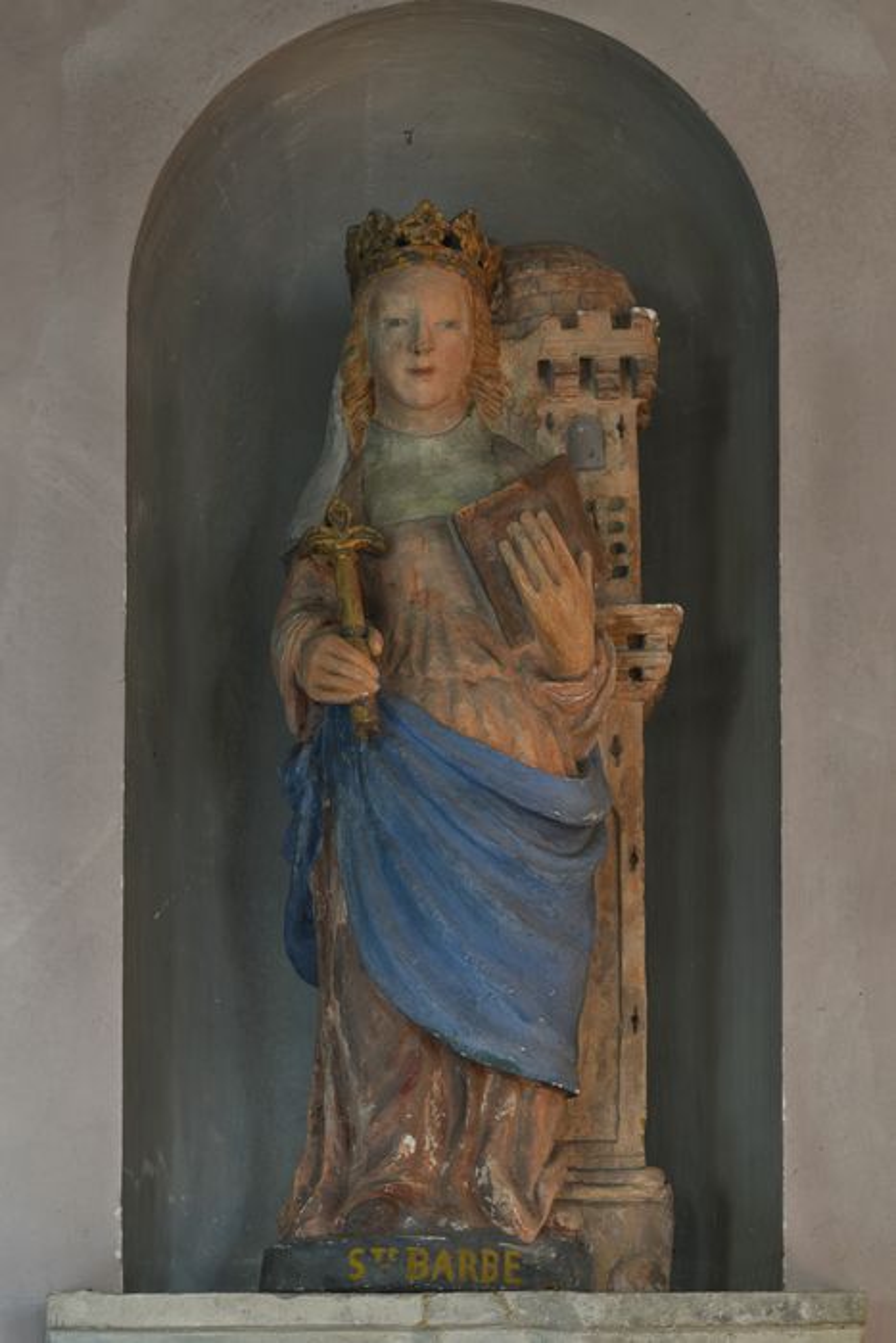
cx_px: 448
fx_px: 3172
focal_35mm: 85
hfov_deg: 16.1
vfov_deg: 23.9
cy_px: 672
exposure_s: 15
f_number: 8
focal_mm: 85
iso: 64
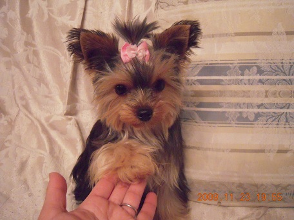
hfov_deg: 63.4
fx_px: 238
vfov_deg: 49.7
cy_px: 110
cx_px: 147
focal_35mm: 28
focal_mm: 5
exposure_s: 1/60
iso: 1600
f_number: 2.7
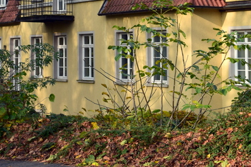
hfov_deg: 21.0
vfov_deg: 13.9
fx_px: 677
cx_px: 150
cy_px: -1
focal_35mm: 97
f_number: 10
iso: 400
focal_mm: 30
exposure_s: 1/250
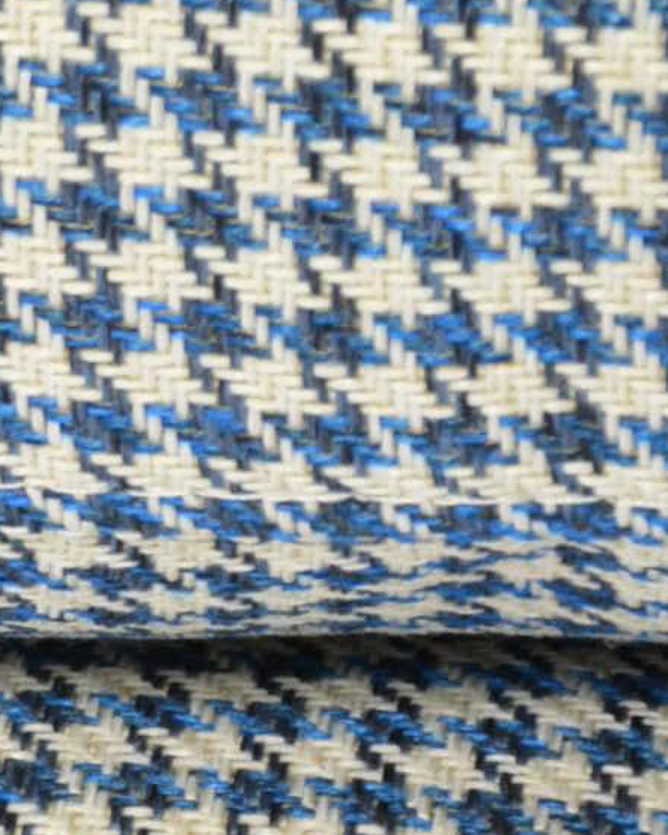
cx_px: -214
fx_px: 15025
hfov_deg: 2.5
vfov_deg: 3.2
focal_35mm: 608
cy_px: -408
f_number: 5.3
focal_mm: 80
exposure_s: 1/125
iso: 1000
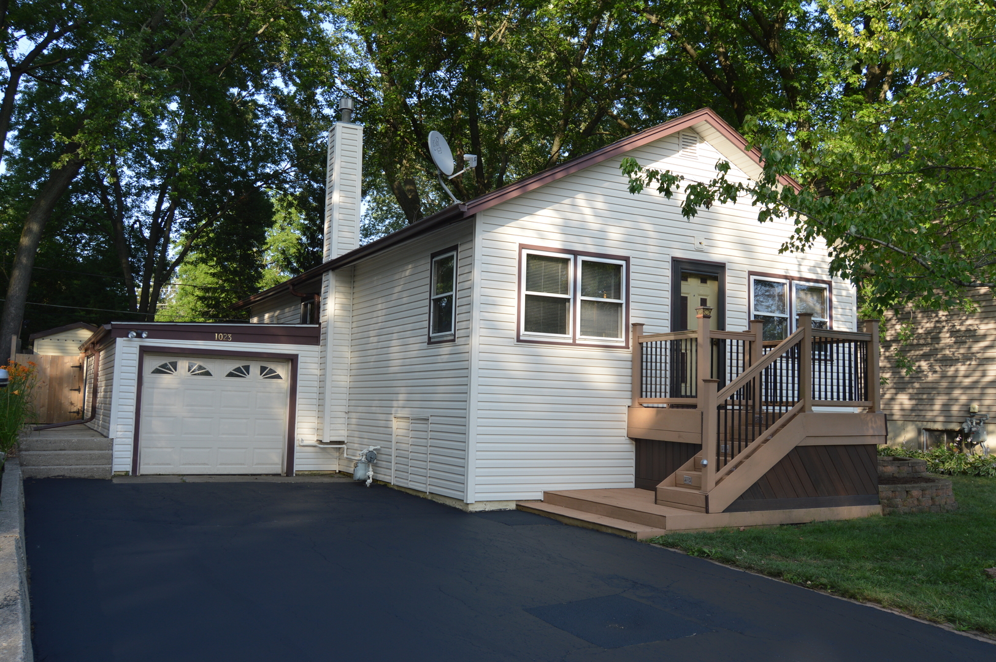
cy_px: 331
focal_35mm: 32
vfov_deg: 41.6
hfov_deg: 59.5
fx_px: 871
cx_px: 498
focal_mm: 21
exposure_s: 1/125
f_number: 5.6
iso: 100
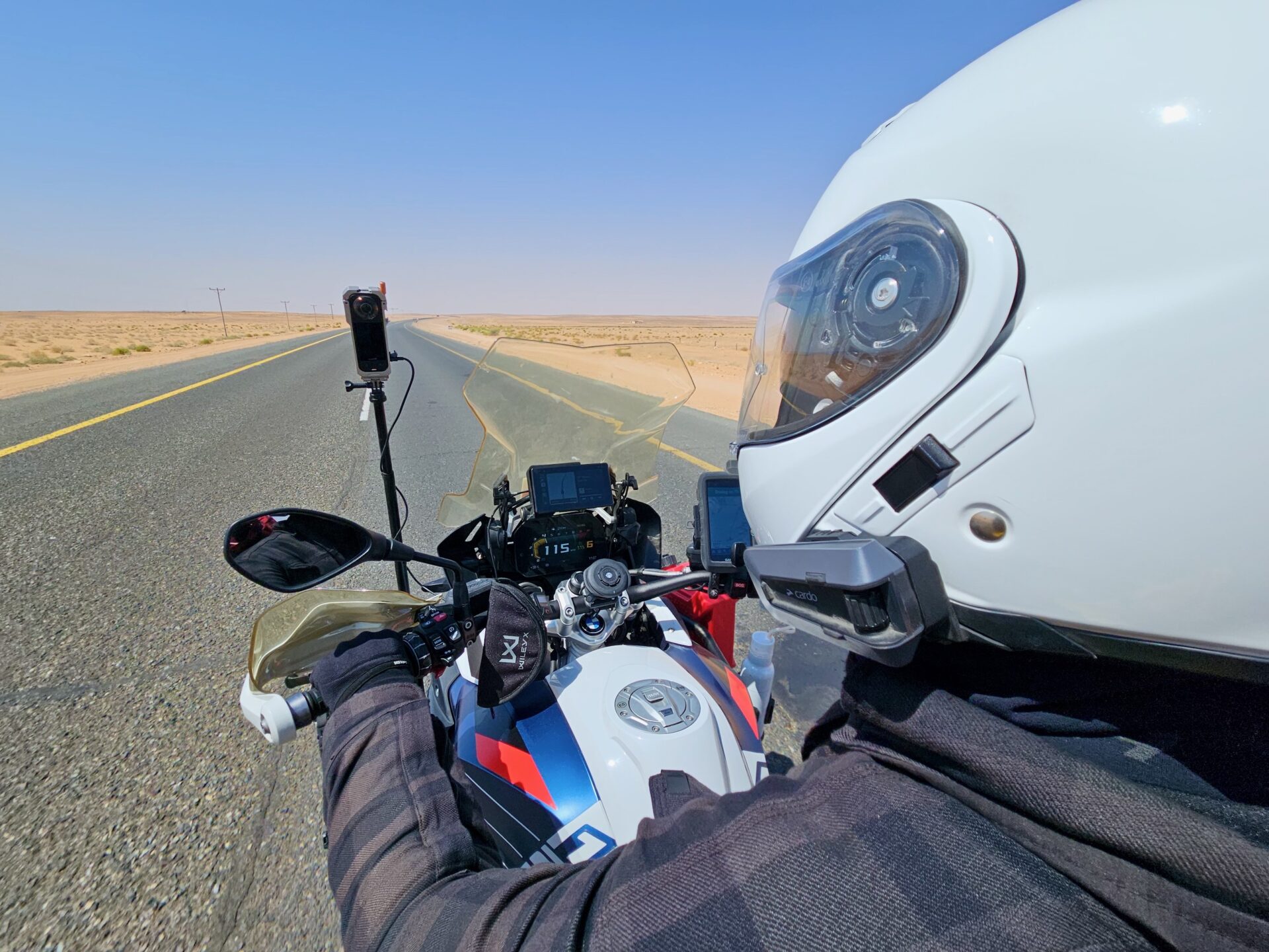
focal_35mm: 13
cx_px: 634
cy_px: 476
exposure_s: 1/4717
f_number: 2.2
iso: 50
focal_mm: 2.2
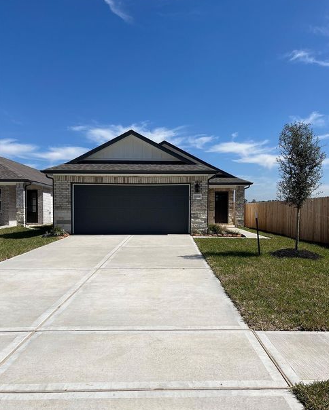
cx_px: 169
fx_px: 340
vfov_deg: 62.1
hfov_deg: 51.6
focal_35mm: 28
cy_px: 222
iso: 50
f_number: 1.6
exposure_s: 1/6897
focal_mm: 5.1
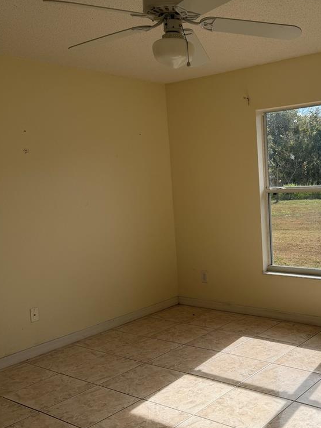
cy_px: 209
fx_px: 482
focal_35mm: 39
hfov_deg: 35.7
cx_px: 254
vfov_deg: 47.8
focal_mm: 6.76
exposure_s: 1/3021
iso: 80
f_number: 1.78
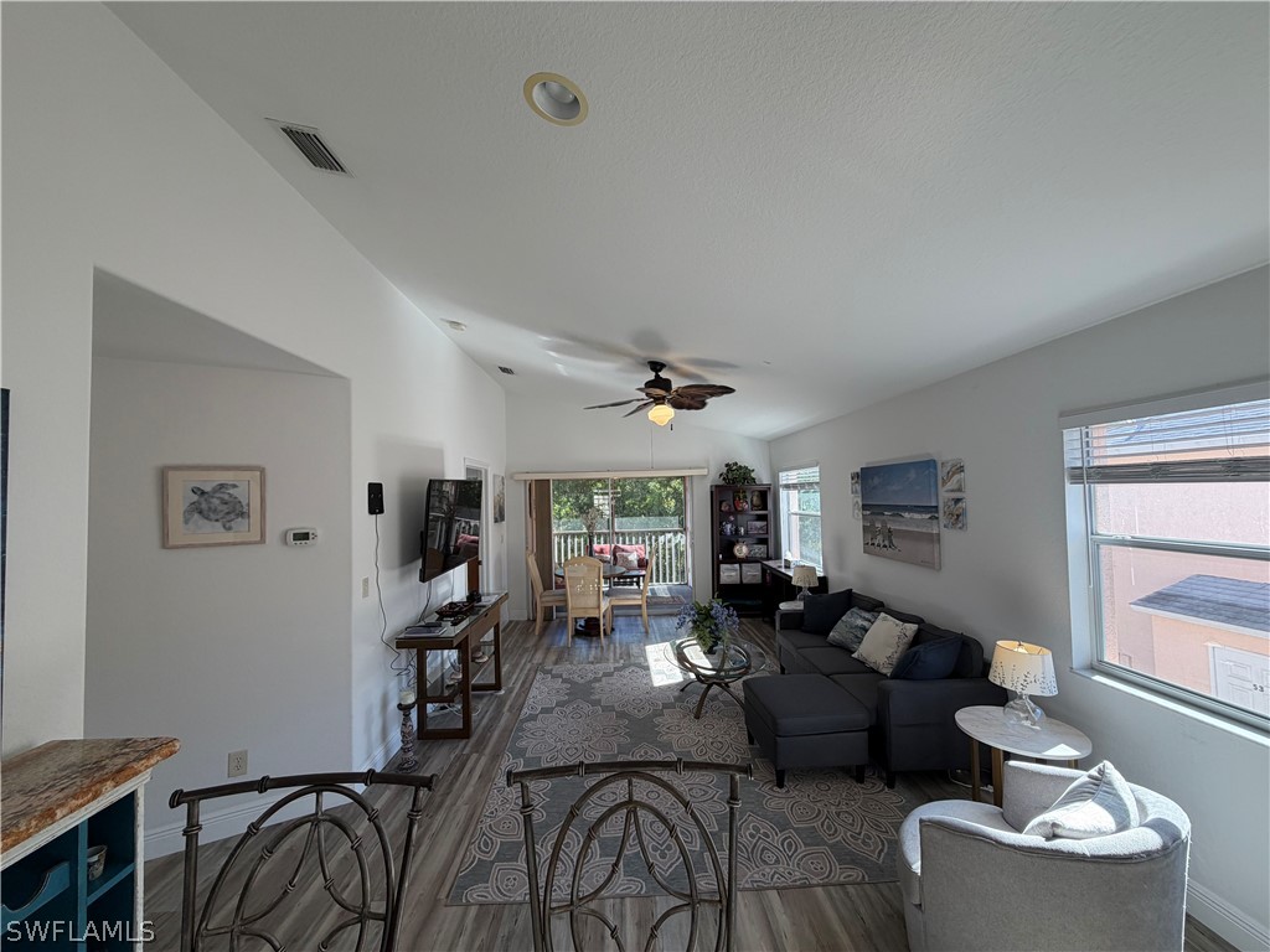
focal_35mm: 14
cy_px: 476
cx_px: 635
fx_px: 514
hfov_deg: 102.1
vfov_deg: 85.7
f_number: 2.2
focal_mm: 2.22
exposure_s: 1/120
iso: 50
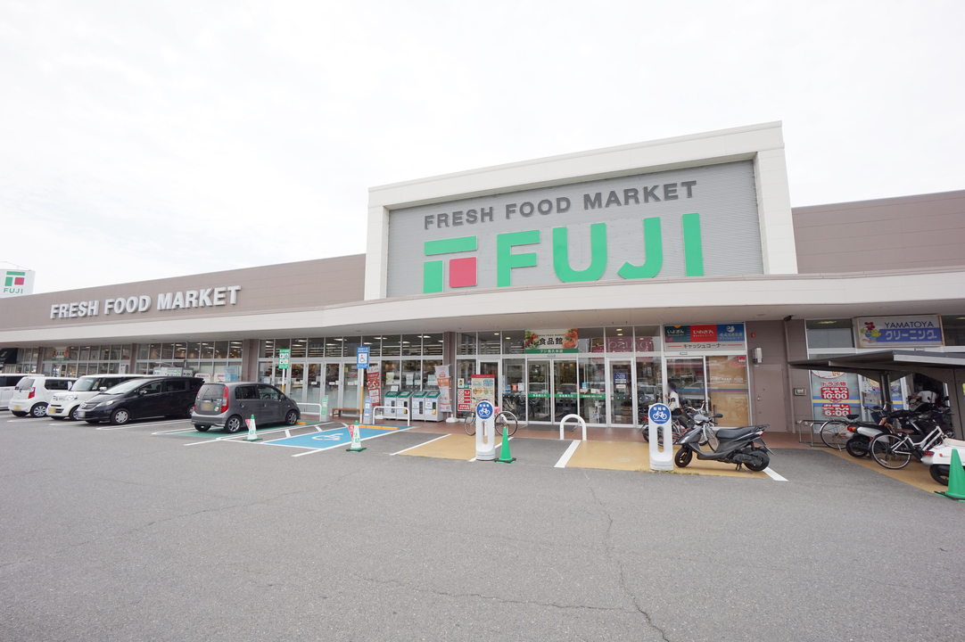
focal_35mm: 15
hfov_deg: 100.4
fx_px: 402
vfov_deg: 77.3
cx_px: 482
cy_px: 321
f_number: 10
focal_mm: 10
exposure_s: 1/125
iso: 100
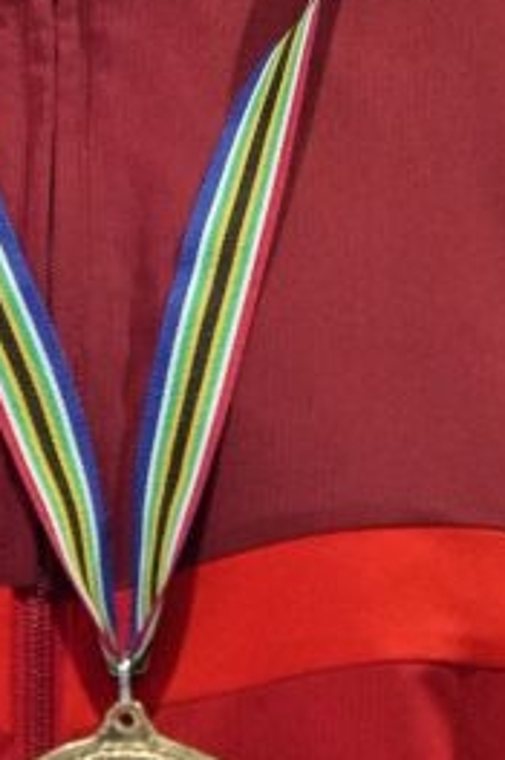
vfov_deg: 1.5
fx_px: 28842
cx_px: 107
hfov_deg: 1.0
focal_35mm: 1369
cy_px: 188
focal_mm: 200
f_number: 2.8
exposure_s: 1/250
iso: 3200
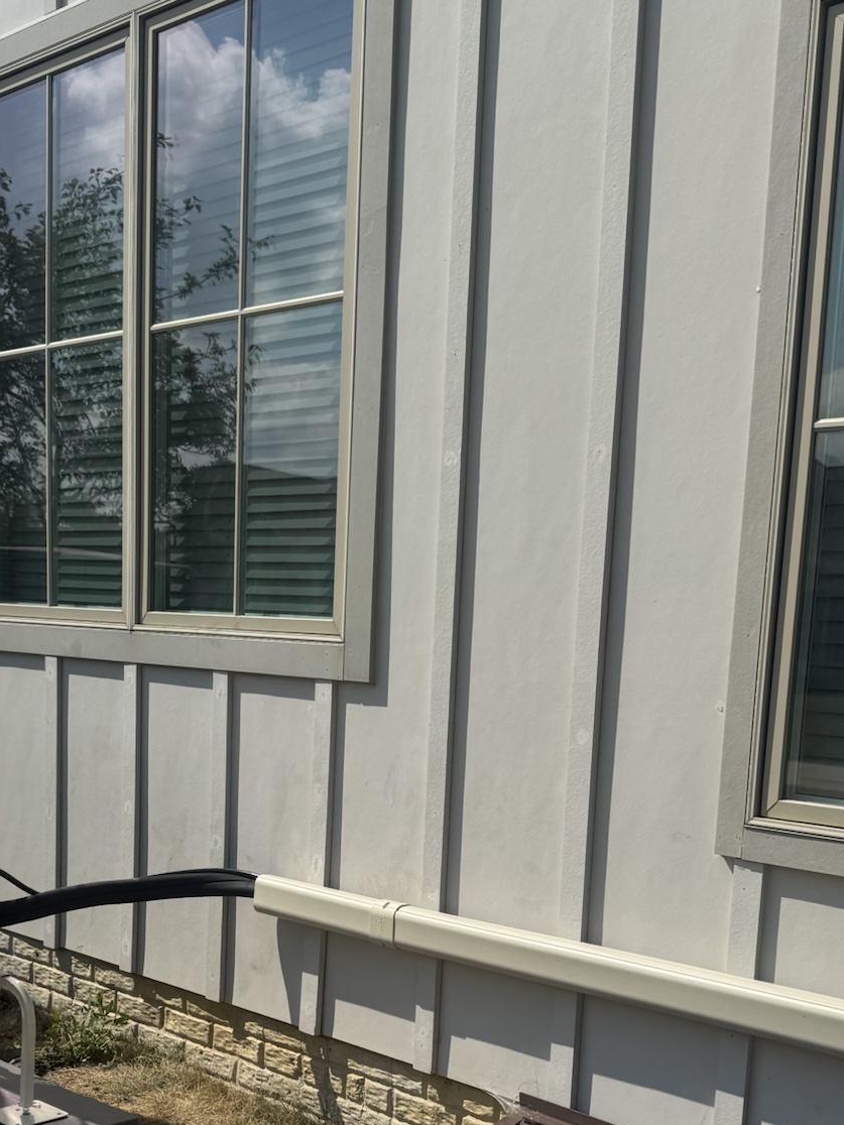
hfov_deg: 33.6
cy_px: 816
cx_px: 376
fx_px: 1398
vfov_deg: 42.8
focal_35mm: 43
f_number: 1.78
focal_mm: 6.76
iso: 80
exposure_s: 1/7937
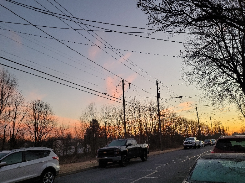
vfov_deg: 49.7
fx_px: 198
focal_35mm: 28
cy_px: 88
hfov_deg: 63.4
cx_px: 128
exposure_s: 1/60
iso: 25
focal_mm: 7
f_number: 1.8
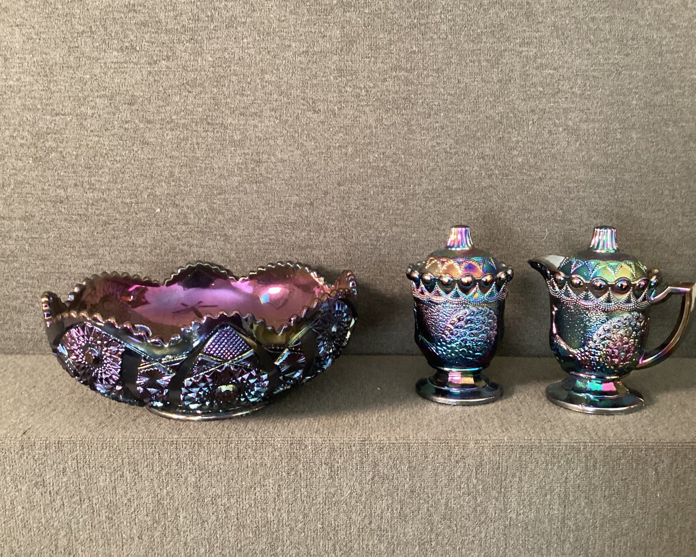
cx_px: 342
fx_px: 680
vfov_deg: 44.6
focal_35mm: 33
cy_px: 274
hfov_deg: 54.2
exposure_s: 1/40
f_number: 2.4
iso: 400
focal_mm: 3.3
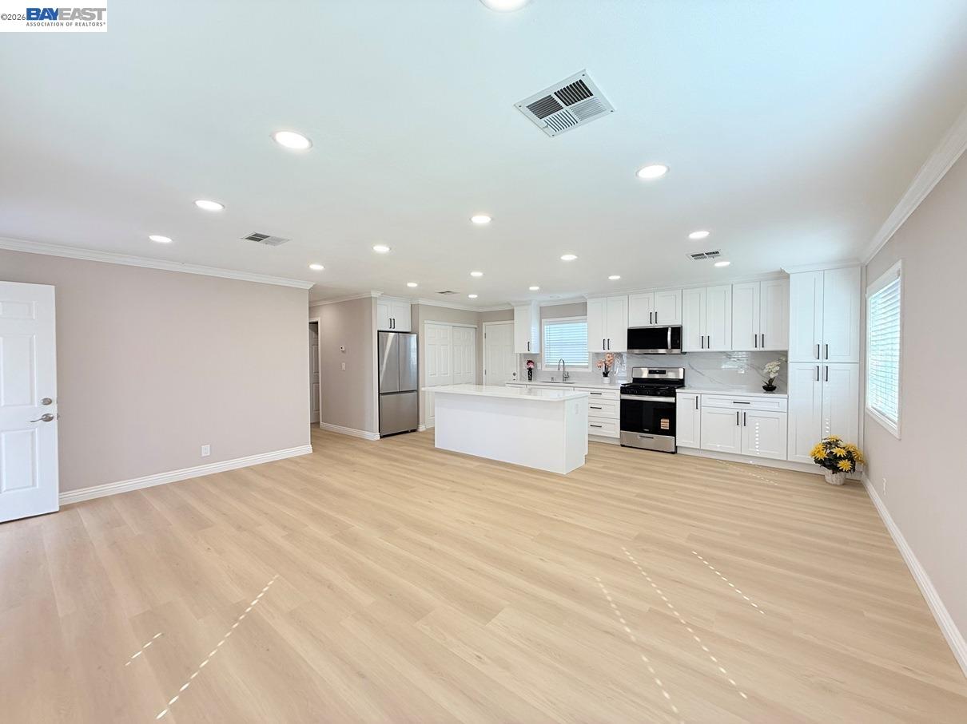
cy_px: 362
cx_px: 484
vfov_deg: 85.7
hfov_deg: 102.1
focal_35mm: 14
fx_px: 391
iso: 64
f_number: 2.2
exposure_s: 1/100
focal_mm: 2.22
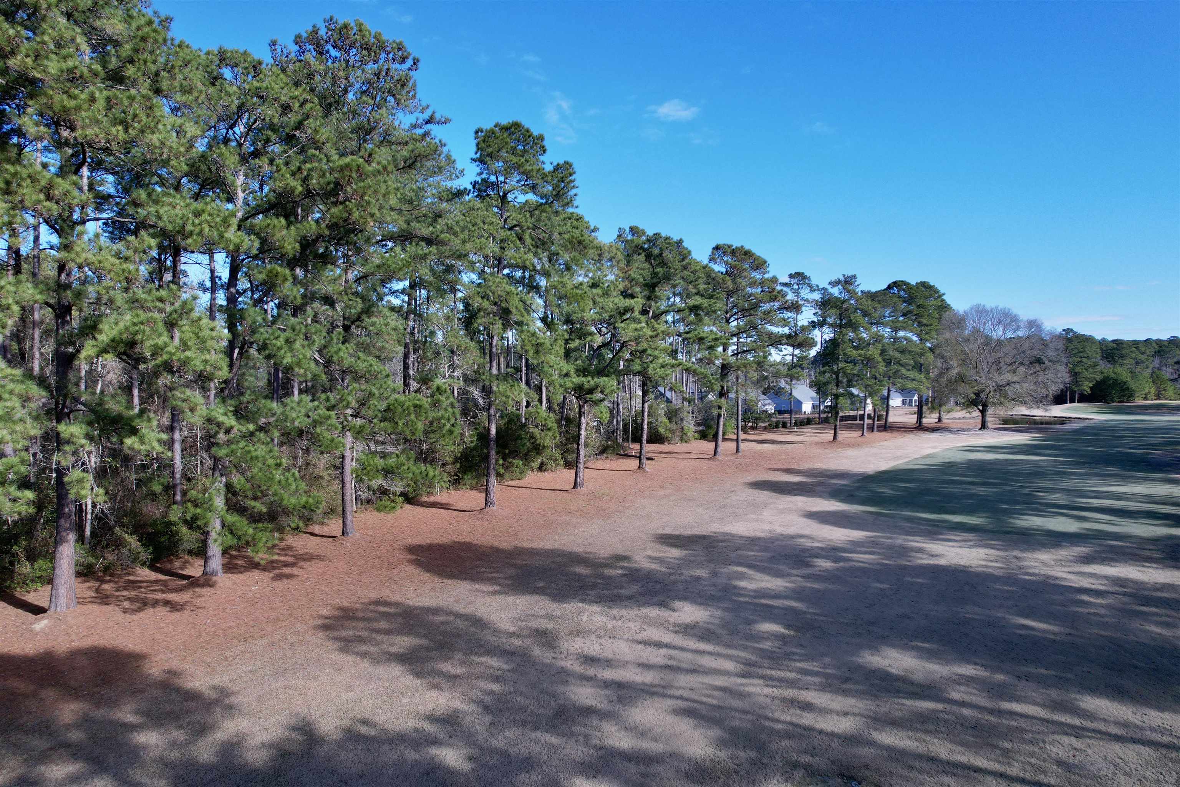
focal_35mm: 22
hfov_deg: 78.6
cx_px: 590
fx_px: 721
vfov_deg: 57.2
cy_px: 394
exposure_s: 1/1250
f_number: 2.8
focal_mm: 8.38
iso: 130
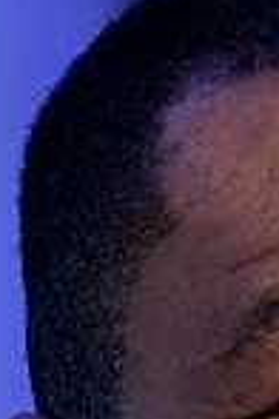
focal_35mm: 1854
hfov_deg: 0.7
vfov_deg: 1.1
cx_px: 510
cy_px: 914
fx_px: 21551
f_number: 7.1
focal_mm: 244
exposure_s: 1/160
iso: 2500
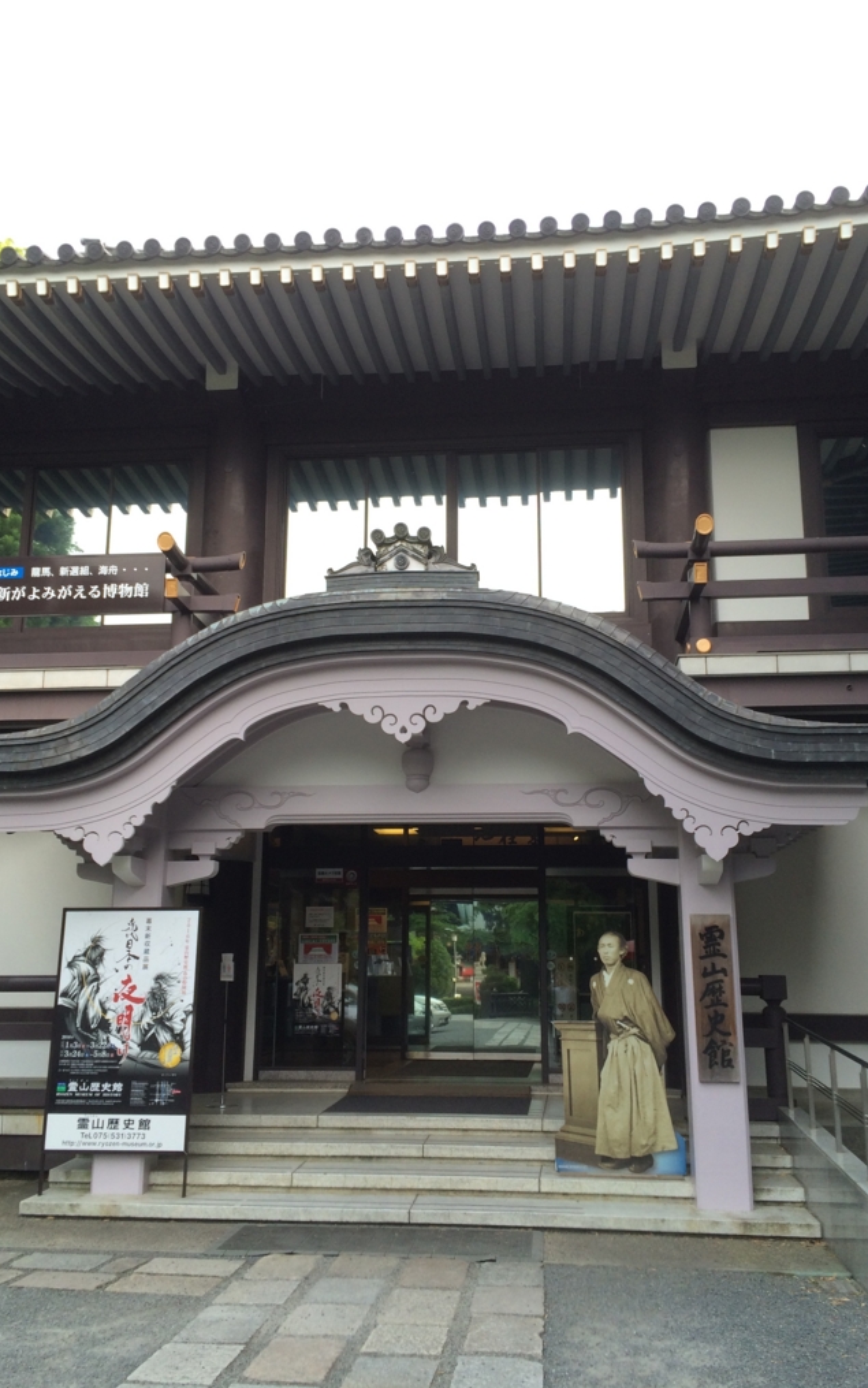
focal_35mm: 31
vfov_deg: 61.2
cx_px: 432
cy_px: 696
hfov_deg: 40.6
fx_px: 1172
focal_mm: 4.15
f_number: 2.2
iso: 40
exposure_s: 1/120
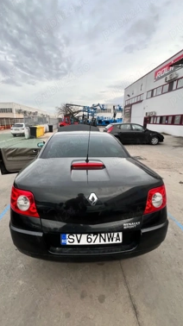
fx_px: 130
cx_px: 79
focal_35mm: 15
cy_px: 161
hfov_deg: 70.1
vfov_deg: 103.0
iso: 32
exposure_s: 1/99
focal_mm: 1.57
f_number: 1.8
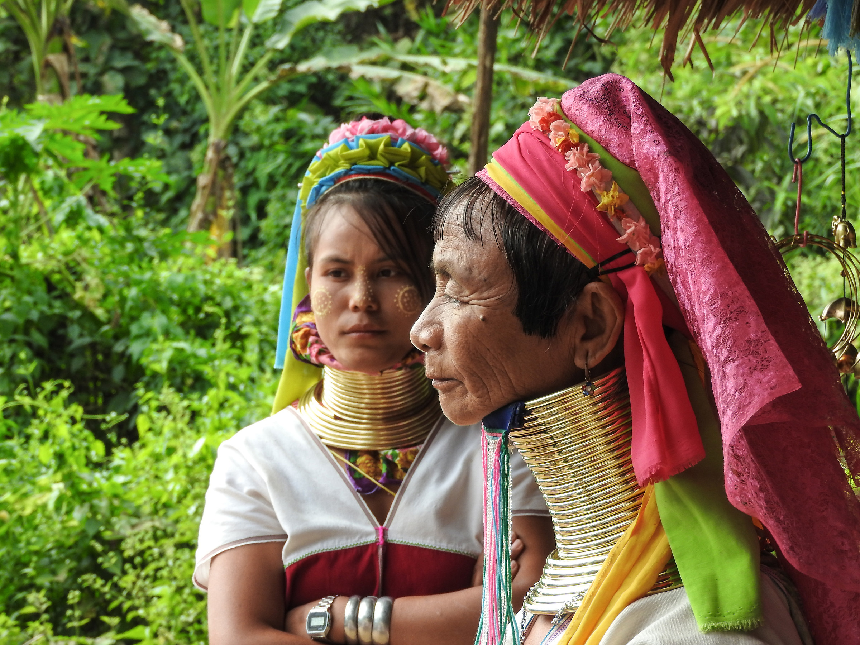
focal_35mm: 170
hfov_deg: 11.6
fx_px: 4223
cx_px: 430
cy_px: 322
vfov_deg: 8.7
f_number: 5.2
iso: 100
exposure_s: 1/125
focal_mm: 30.5
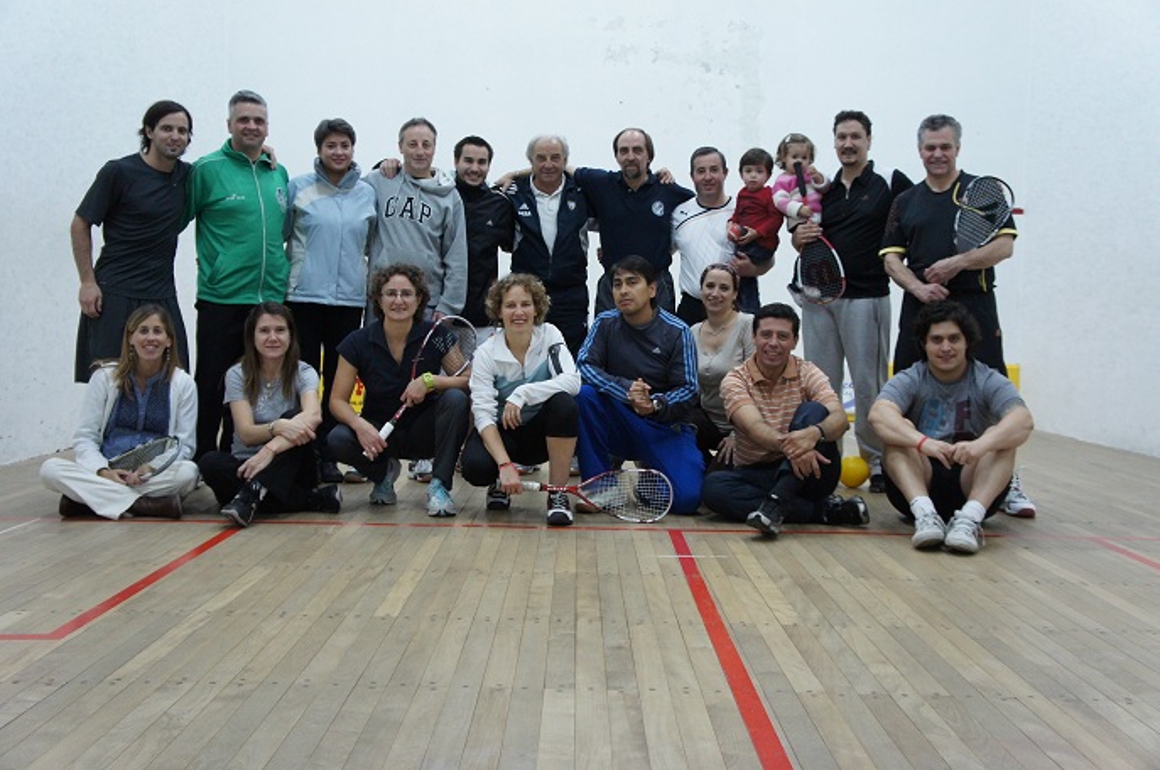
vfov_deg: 35.4
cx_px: 580
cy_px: 385
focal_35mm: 38
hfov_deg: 51.3
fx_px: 1207
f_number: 4
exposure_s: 1/80
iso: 1600
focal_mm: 25
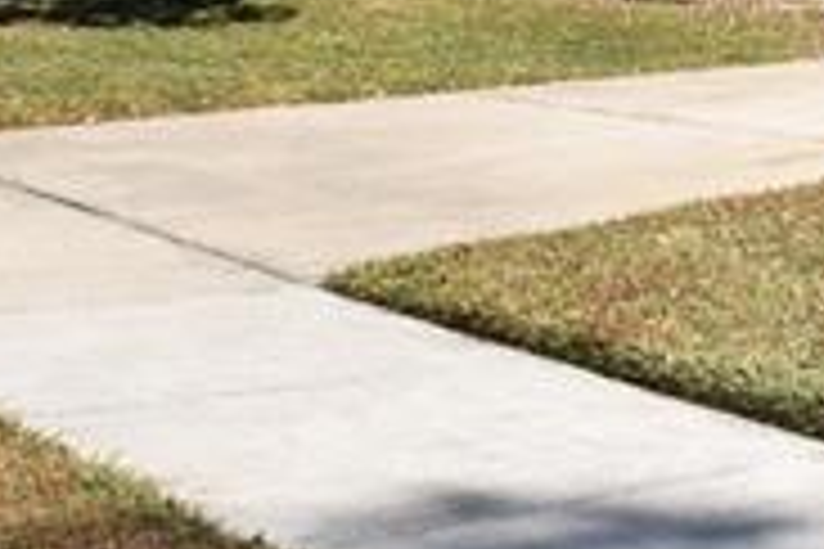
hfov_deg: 15.4
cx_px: 1900
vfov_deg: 15.6
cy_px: -126
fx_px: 1923
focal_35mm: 84
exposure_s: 1/200
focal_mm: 10
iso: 100
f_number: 9
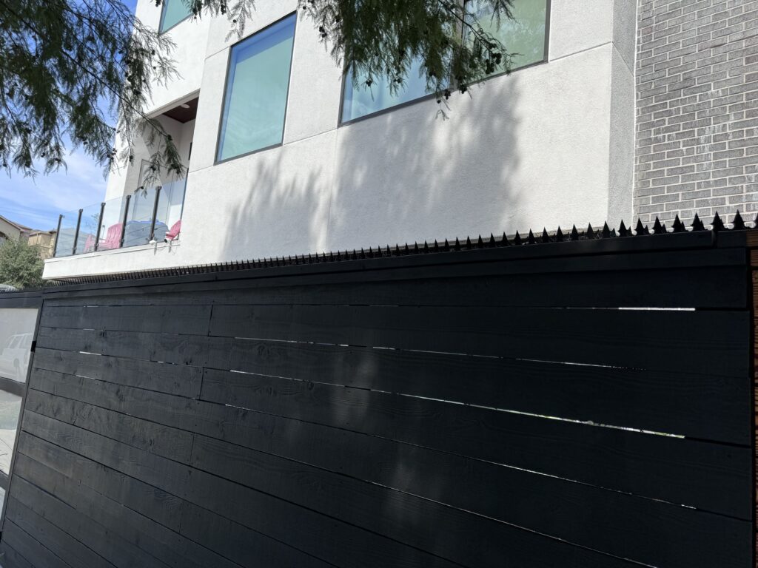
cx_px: 379
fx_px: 526
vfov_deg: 56.8
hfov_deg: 71.6
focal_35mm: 24
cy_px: 284
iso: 80
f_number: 1.78
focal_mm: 6.86
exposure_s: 1/2833
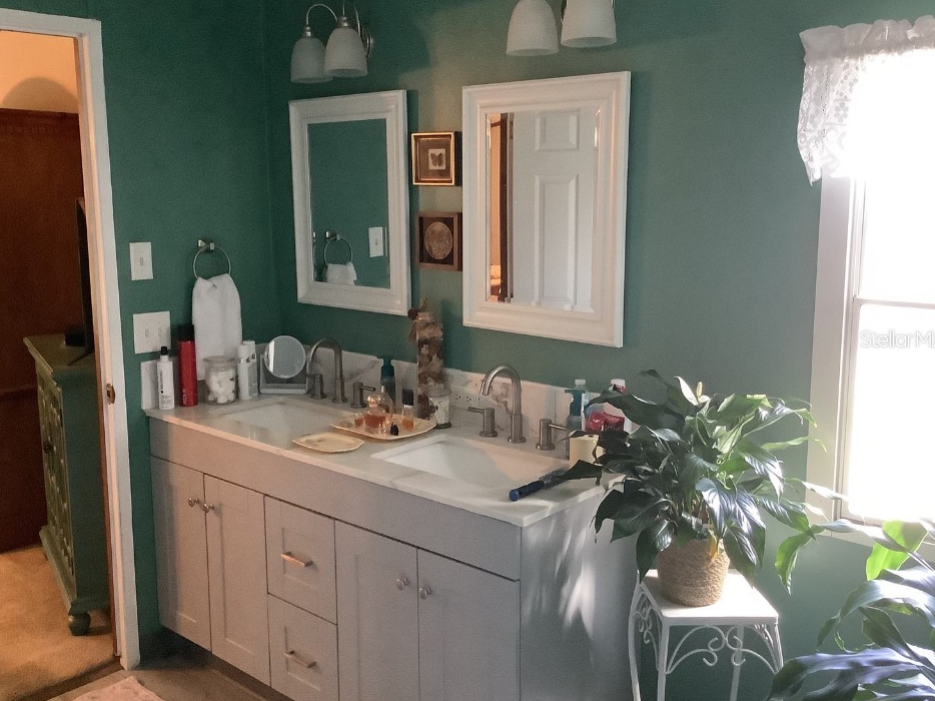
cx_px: 442
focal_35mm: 34
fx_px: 918
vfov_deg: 41.8
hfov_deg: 53.9
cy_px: 338
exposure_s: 1/25
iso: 500
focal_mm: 3.3
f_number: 2.4
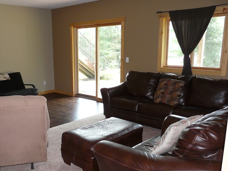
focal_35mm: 35
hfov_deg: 52.2
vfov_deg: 40.6
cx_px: 89
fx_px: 230
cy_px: 96
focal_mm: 4.6
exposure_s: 1/30
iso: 125
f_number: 2.8
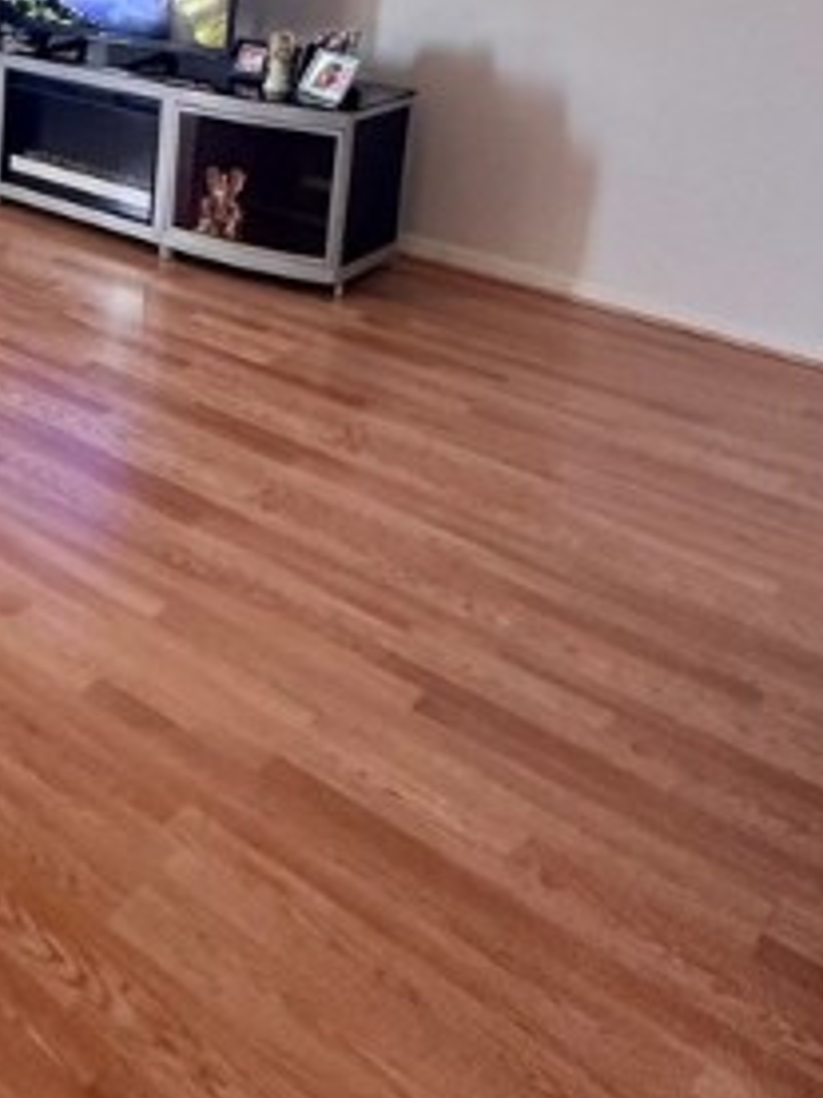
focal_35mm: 39
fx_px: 1236
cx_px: -191
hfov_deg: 30.6
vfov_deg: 42.5
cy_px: 48
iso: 320
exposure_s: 1/120
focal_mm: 2.22
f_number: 2.2
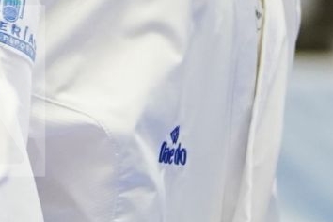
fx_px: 8759
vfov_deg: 1.4
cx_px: -42
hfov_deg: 2.2
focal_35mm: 947
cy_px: -244
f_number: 2.8
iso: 3200
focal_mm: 124
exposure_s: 1/1000
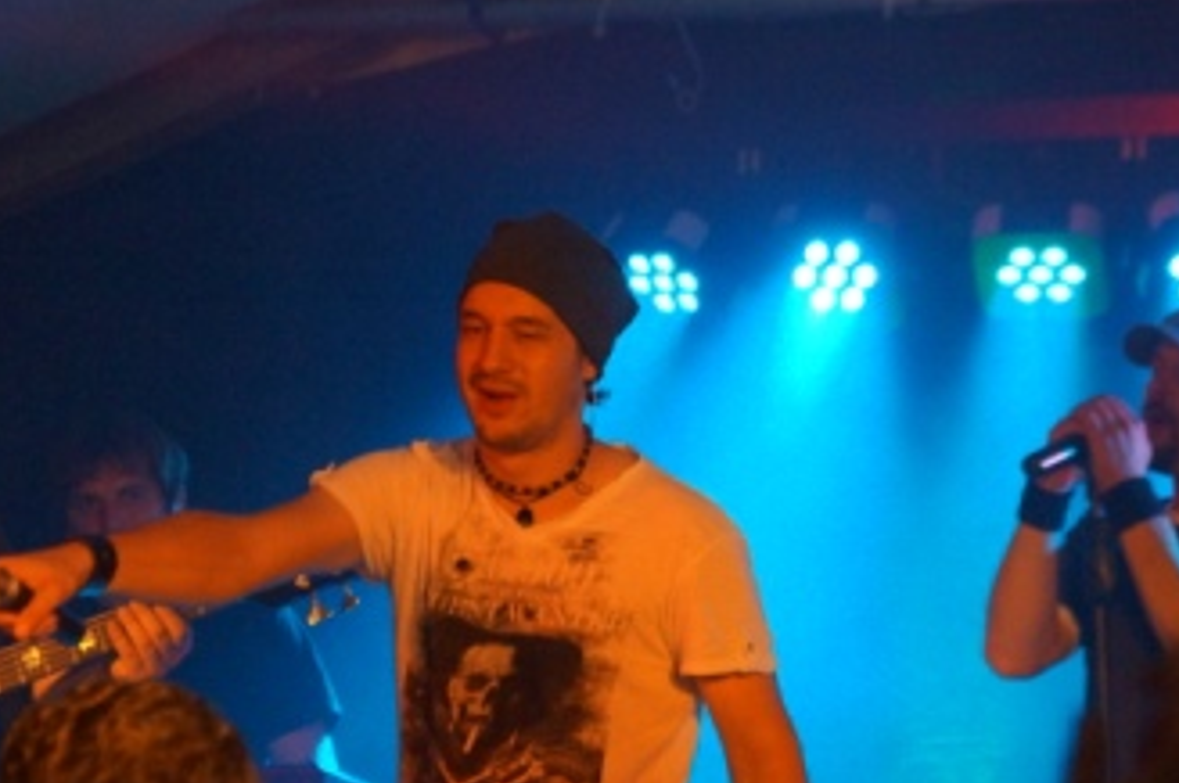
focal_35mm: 266
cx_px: 582
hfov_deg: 7.8
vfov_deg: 5.2
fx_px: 8703
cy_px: 413
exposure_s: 1/60
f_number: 5.6
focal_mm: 130
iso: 3200
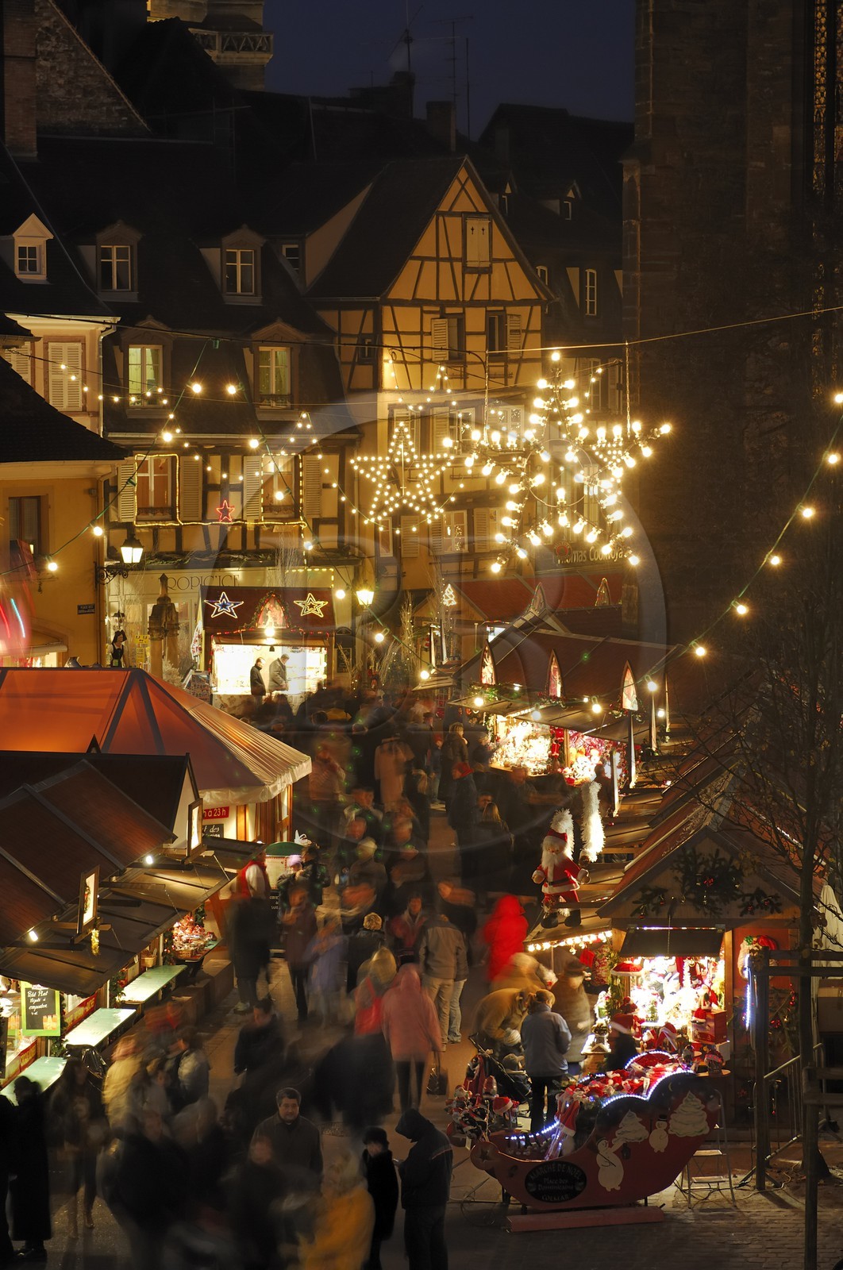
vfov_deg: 19.5
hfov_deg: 13.0
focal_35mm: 105
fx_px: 3699
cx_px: 422
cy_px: 635
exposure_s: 1.3
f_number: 6.3
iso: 100
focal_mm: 70
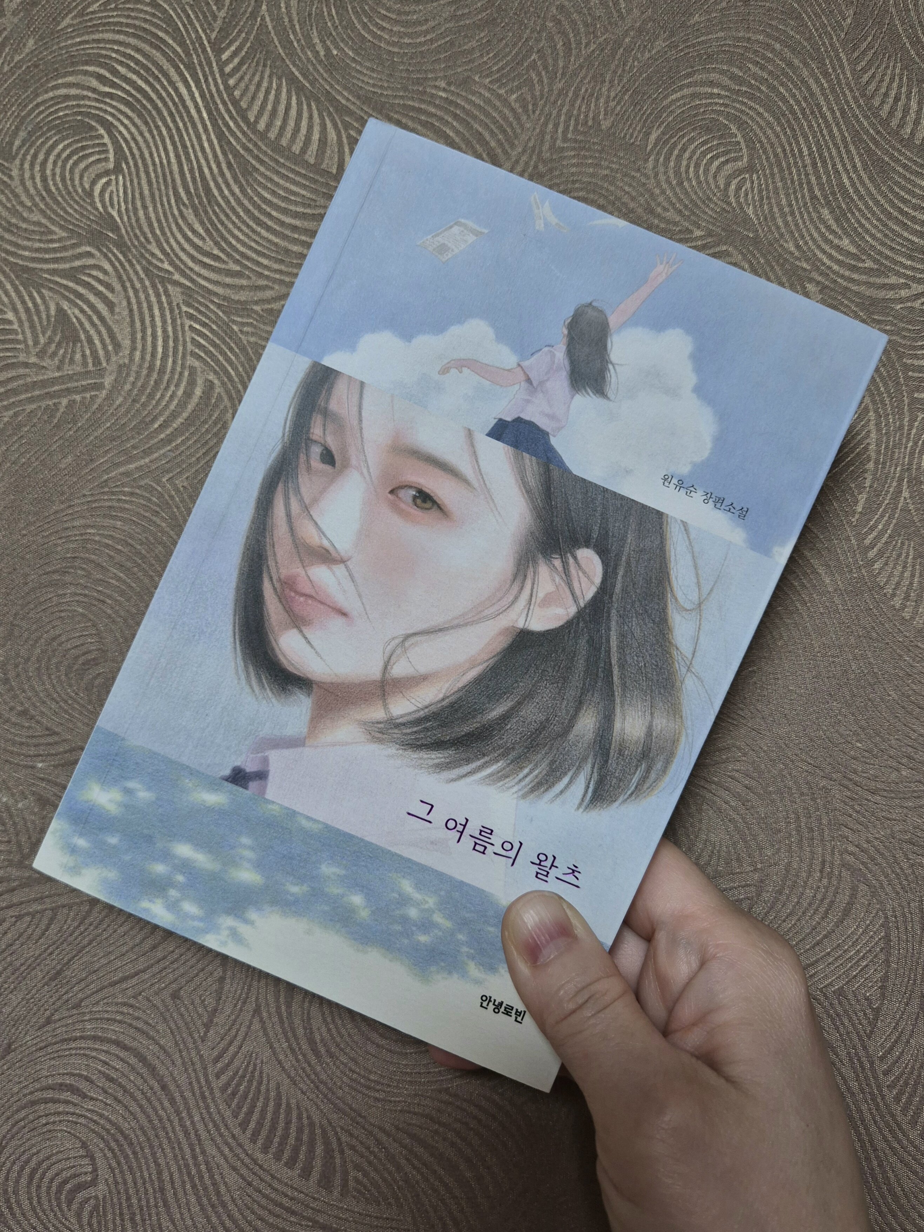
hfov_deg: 58.9
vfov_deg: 73.9
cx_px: 462
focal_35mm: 23
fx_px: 819
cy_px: 616
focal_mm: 5.4
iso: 125
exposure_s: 1/182
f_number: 1.8
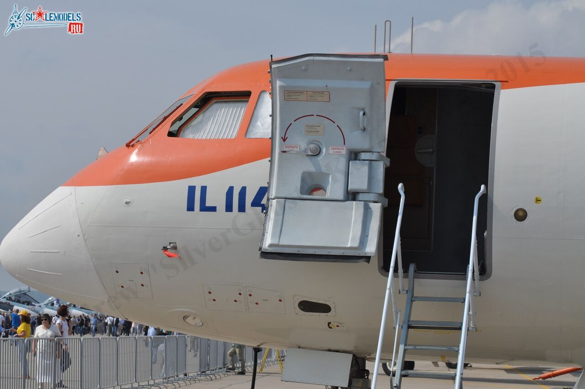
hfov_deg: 19.5
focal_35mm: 105
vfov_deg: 13.0
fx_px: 1704
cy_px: 194
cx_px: 292
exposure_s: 1/1000
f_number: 8
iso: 200
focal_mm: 70
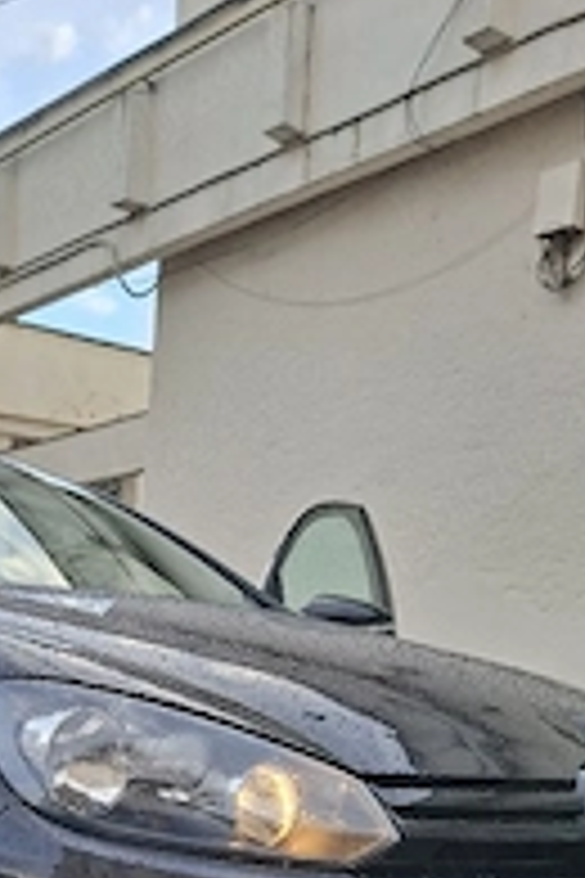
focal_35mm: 49
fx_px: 1194
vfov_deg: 36.5
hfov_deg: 25.3
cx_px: -81
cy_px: 864
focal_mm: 5.54
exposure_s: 1/213
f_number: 1.8
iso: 50
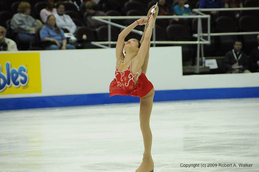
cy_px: 86
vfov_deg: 4.6
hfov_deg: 6.9
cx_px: 130
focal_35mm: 300
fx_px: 2155
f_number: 5.6
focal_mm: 200
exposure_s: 1/800
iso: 3200
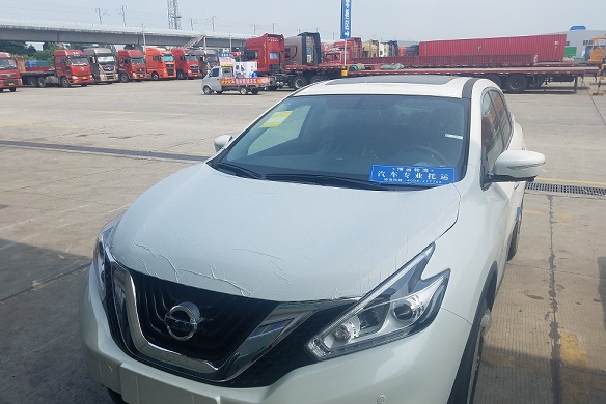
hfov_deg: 65.4
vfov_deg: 46.4
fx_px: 472
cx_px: 295
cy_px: 222
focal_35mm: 28
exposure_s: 1/2144
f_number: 1.7
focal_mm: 4.2
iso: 50
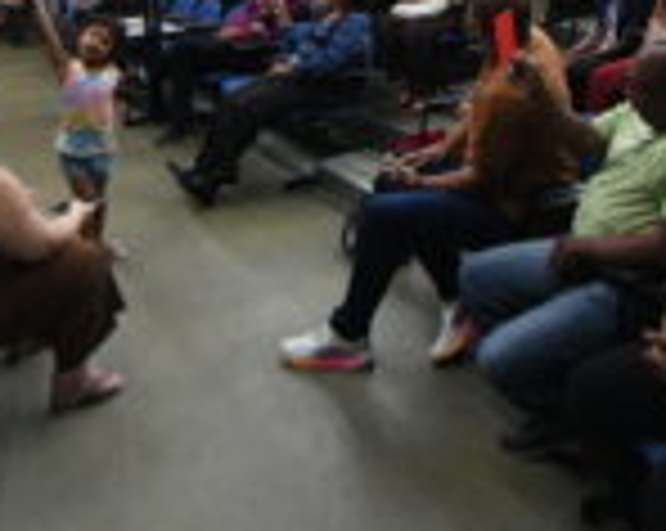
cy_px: 76
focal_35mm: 40
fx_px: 787
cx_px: 369
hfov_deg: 45.8
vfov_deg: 35.5
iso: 5000
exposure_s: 1/125
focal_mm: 14
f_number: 5
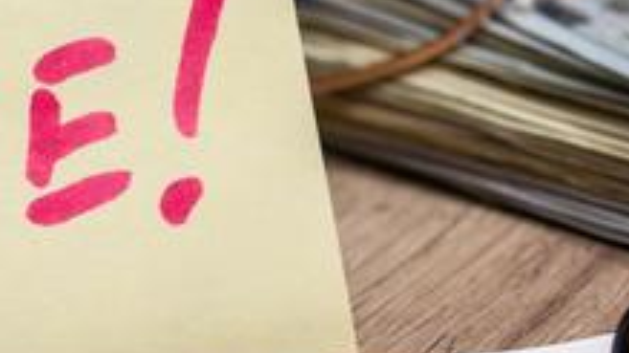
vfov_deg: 3.3
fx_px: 6069
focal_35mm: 364
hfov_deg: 5.9
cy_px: 113
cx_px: -66
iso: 400
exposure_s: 1/160
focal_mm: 105
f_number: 10
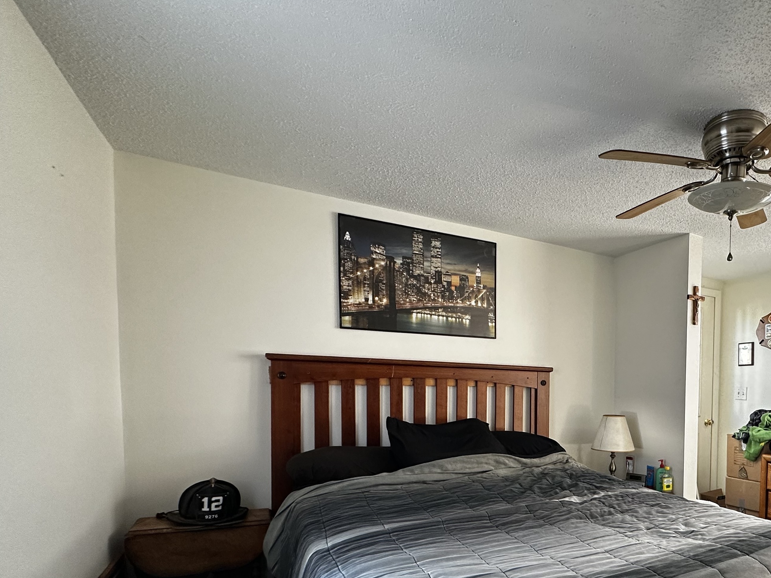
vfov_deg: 58.8
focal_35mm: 22
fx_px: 490
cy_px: 411
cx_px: 580
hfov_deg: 71.1
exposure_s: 1/99
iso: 250
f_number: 2.2
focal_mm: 2.22
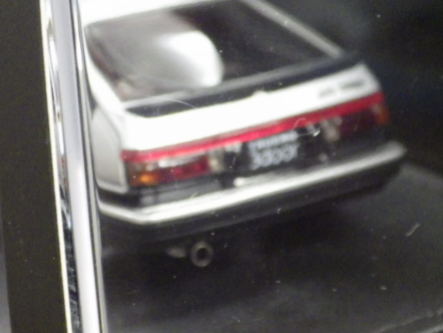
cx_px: 166
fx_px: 1908
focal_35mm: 149
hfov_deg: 13.2
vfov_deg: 10.0
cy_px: 138
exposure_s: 1/20
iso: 1600
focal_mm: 18.4
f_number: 4.6
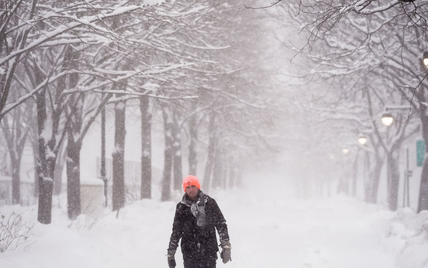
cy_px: 111
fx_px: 1785
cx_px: 212
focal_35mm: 153
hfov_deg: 13.7
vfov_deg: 8.6
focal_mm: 136
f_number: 4
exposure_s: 1/800
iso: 800
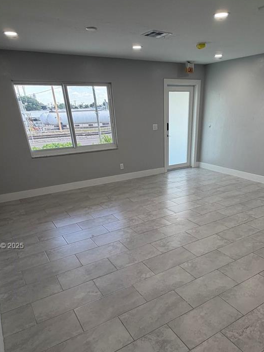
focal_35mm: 24
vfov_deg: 68.7
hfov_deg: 56.4
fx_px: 244
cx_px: 157
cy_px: 246
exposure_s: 1/120
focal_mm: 2.22
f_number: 2.2
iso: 100
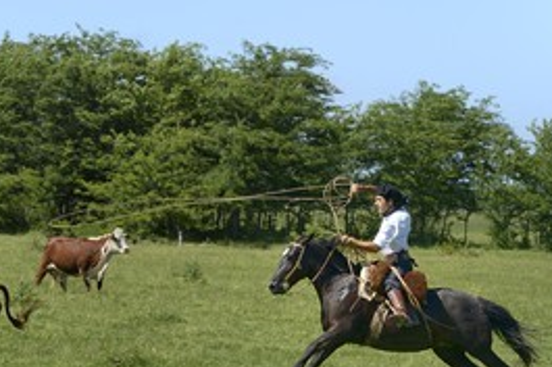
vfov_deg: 5.8
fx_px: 3645
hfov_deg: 8.6
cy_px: 259
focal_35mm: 238
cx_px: 123
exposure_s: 1/800
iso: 400
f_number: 10
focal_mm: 150
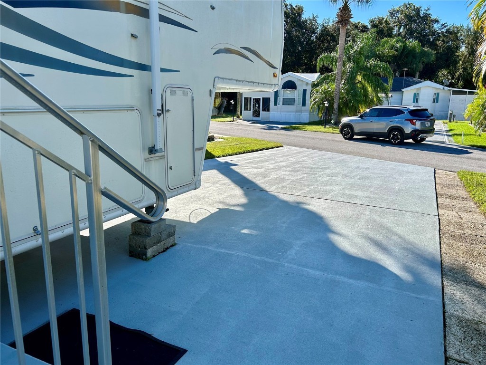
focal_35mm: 26
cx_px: 243
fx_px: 365
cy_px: 182
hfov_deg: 67.3
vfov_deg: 53.1
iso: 50
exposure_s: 1/2457
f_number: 1.5
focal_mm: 5.7
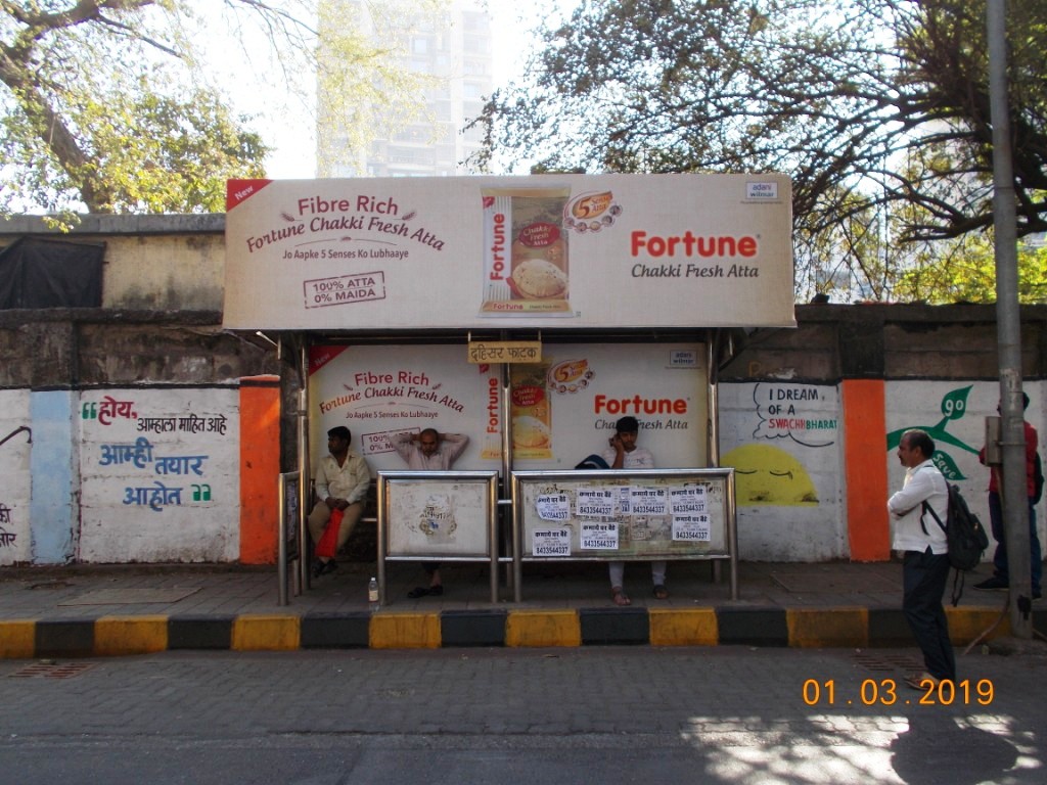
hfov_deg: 60.0
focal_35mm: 30
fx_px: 907
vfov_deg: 46.8
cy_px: 392
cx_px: 524
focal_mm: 5.3
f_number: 3.4
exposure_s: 1/200
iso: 80
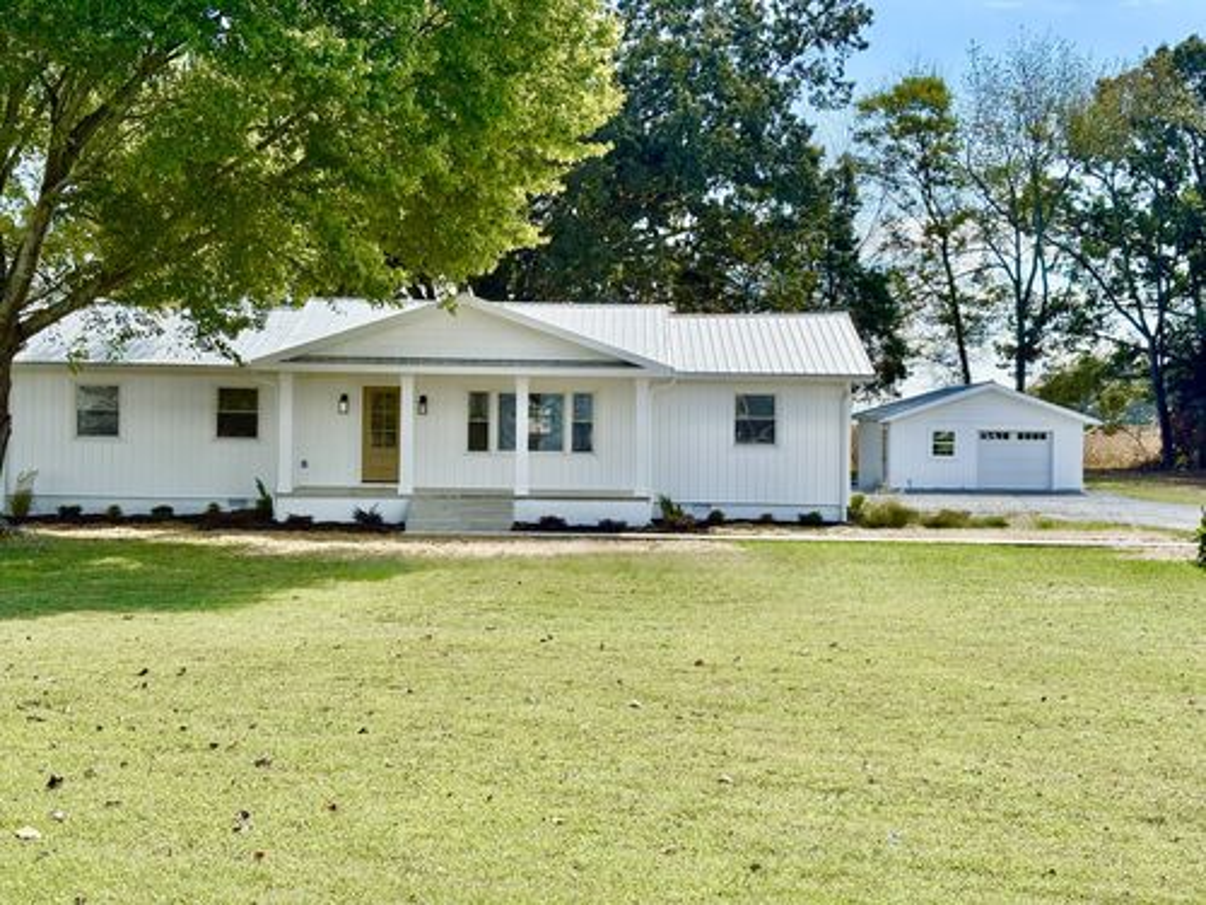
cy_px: 452
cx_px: 603
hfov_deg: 36.8
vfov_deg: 28.0
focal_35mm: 52
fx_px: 1812
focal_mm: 5.96
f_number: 1.6
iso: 50
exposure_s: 1/2545
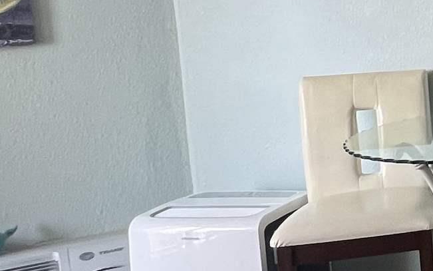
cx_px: 798
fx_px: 767
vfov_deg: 19.9
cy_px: 75
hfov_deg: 20.7
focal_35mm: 65
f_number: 1.8
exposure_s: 1/99
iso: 160
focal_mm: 1.57
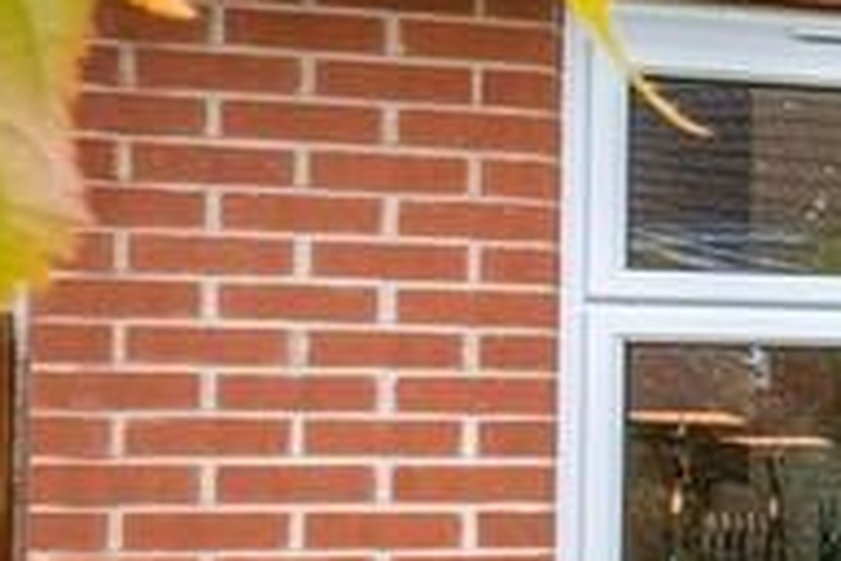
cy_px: 291
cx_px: 1870
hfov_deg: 16.2
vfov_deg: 17.1
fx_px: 1869
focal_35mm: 80
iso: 160
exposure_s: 1/50
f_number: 11
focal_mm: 10
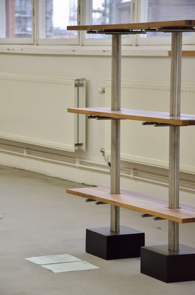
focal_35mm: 120
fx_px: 979
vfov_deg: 17.1
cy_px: 148
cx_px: 98
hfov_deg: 11.4
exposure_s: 1/80
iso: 2000
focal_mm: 80
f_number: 5.6
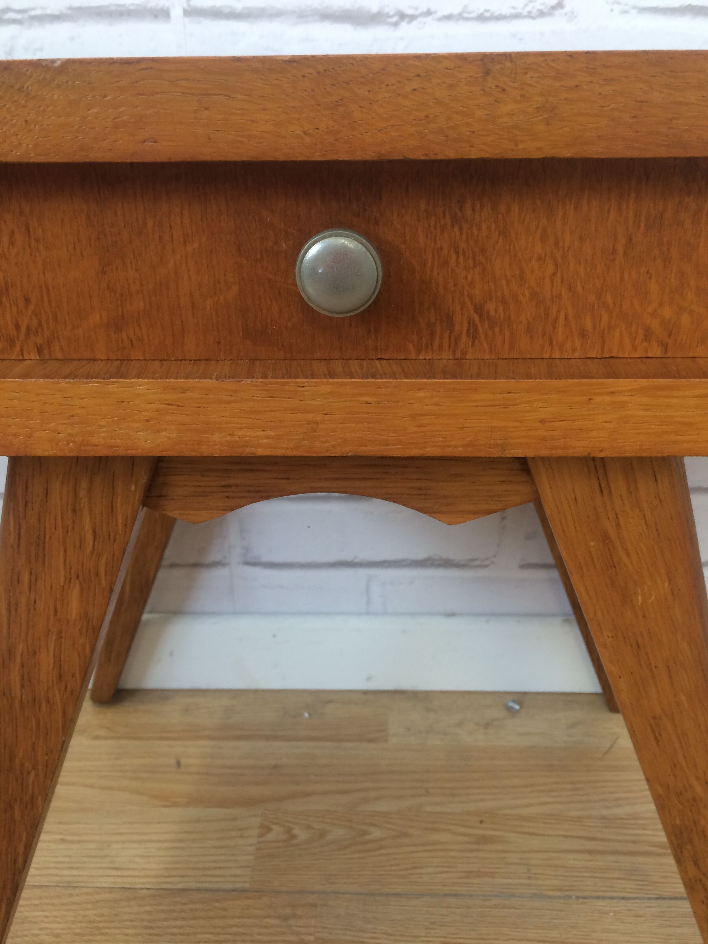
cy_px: 472
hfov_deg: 48.2
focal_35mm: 29
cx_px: 354
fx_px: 791
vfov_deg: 61.7
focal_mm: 4.15
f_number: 2.2
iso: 64
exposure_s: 1/33
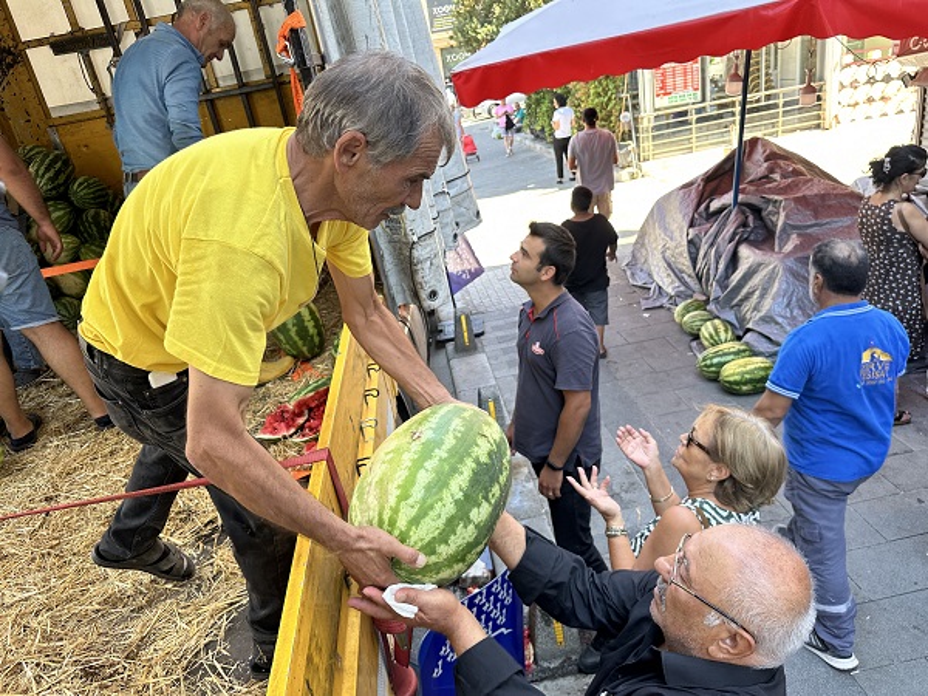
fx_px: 643
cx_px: 464
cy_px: 348
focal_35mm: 24
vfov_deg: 56.8
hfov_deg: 71.6
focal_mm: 6.86
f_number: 1.78
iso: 64
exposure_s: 1/202
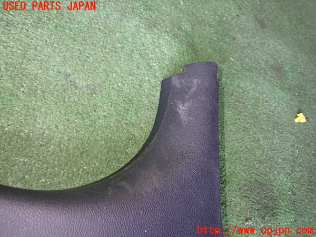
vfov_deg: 46.8
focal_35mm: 30
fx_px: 274
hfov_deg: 60.0
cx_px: 158
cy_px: 118
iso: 500
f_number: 2.3
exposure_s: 1/30
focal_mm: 5.4
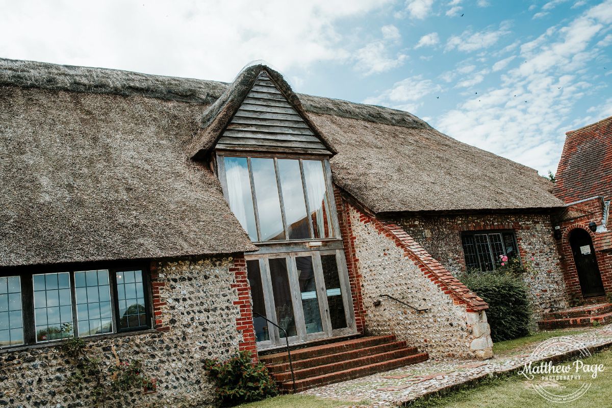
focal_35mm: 35
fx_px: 595
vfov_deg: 37.9
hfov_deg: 54.4
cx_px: 306
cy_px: 204
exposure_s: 1/640
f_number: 4
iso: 100
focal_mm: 35
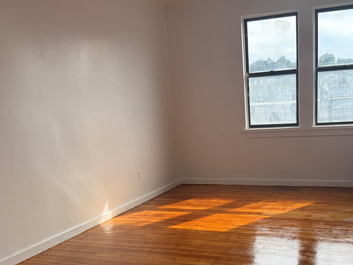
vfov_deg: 38.1
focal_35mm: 37
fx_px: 377
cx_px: 230
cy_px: 183
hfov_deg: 49.4
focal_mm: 6.76
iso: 100
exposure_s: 1/757
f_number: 1.78
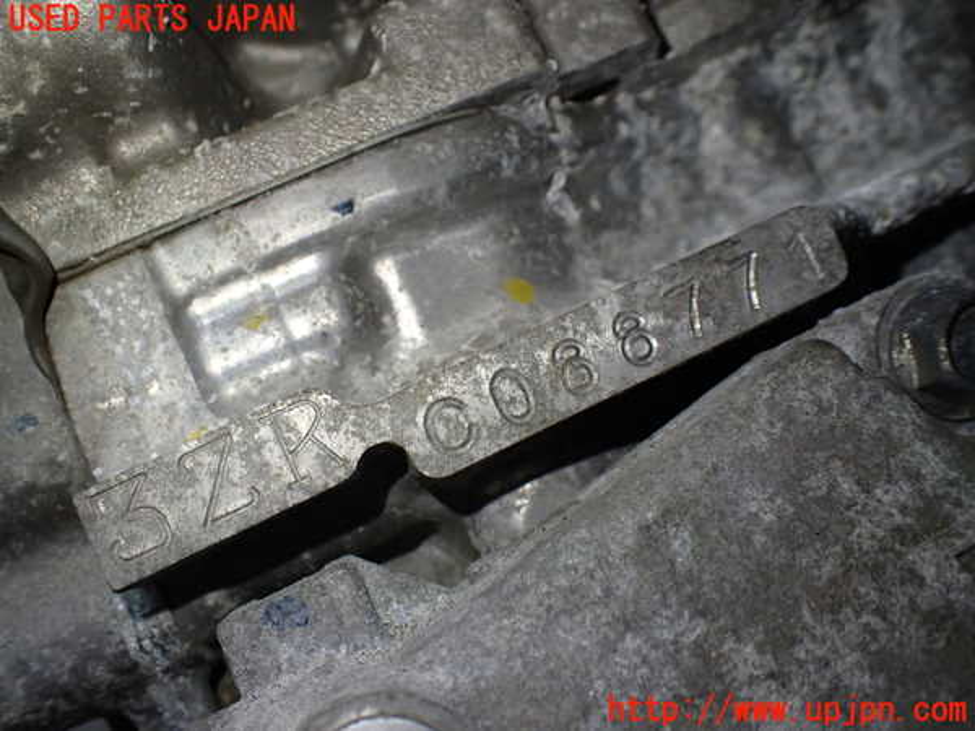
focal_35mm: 30
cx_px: 488
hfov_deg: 60.0
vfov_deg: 46.8
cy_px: 366
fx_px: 845
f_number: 2.3
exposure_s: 1/125
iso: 250
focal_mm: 5.4
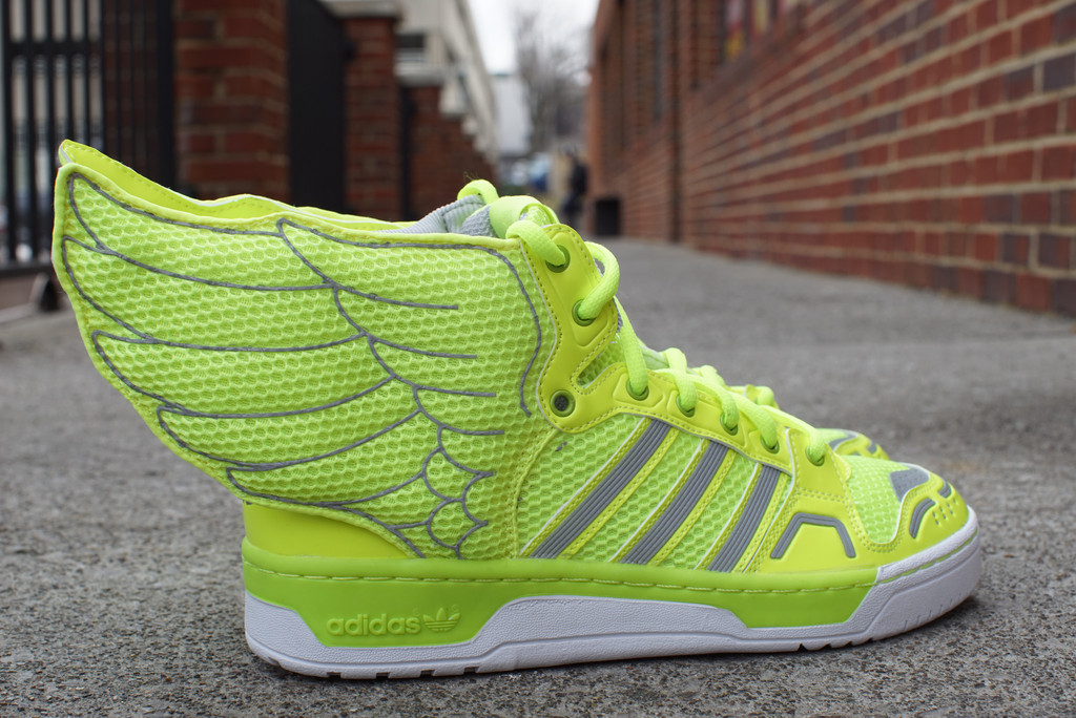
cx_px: 538
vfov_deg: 27.0
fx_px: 1495
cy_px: 359
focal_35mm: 50
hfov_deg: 39.6
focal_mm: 50
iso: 125
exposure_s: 1/100
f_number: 13
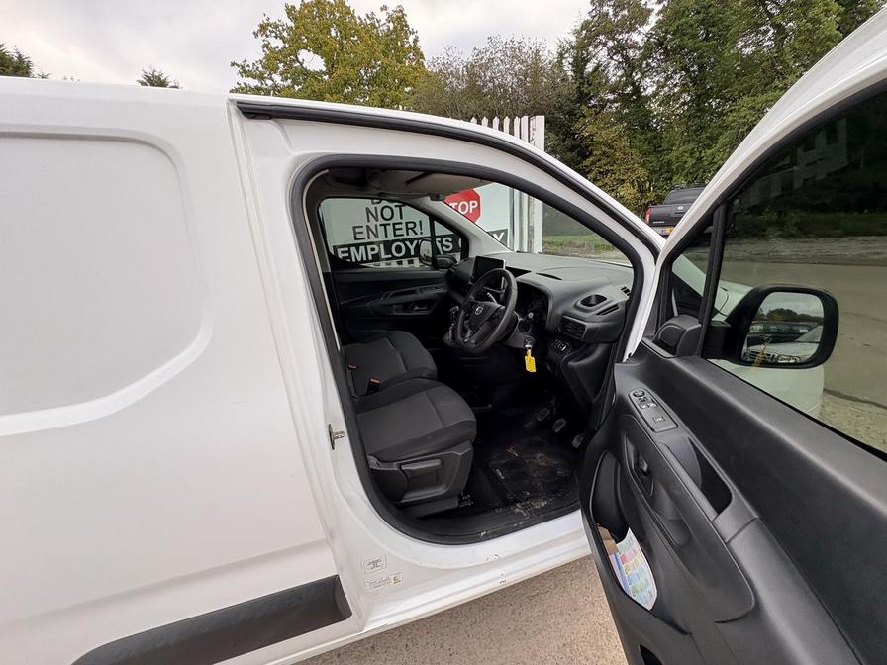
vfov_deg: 85.7
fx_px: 359
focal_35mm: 14
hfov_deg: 102.1
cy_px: 332
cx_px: 444
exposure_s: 1/116
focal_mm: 2.22
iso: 40
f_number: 2.2
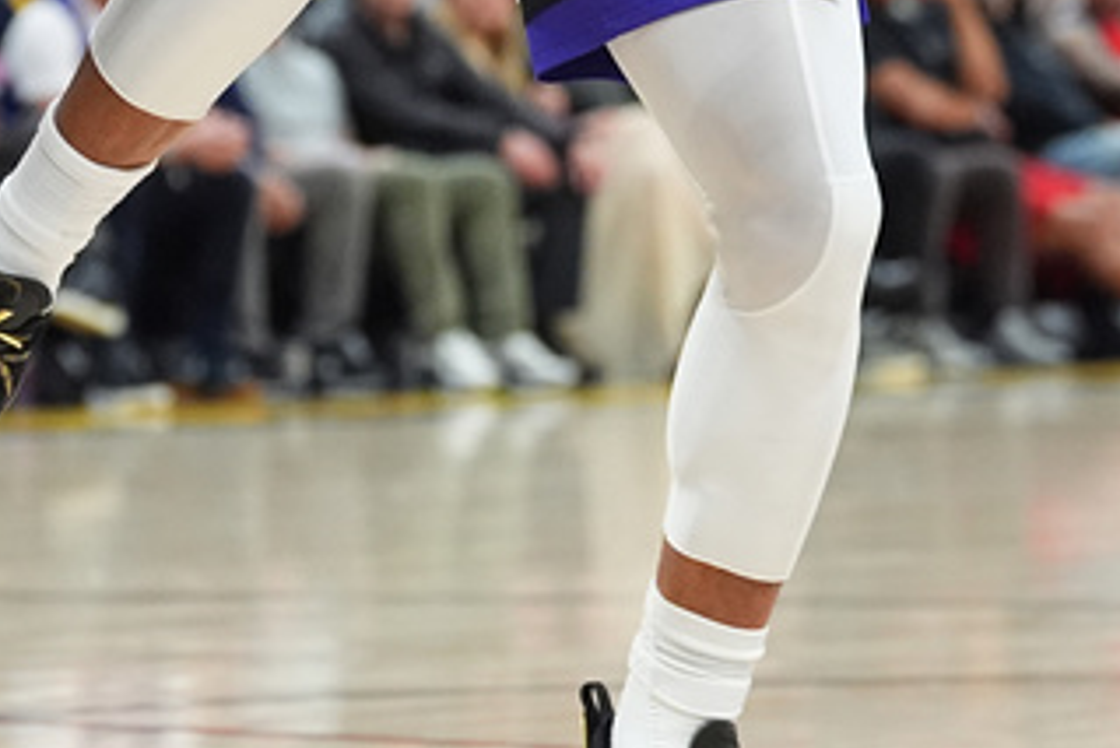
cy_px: -413
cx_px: 281
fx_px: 8995
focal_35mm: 289
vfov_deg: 4.7
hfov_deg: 7.1
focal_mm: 90
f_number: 3.2
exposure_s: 1/1600
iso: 4000
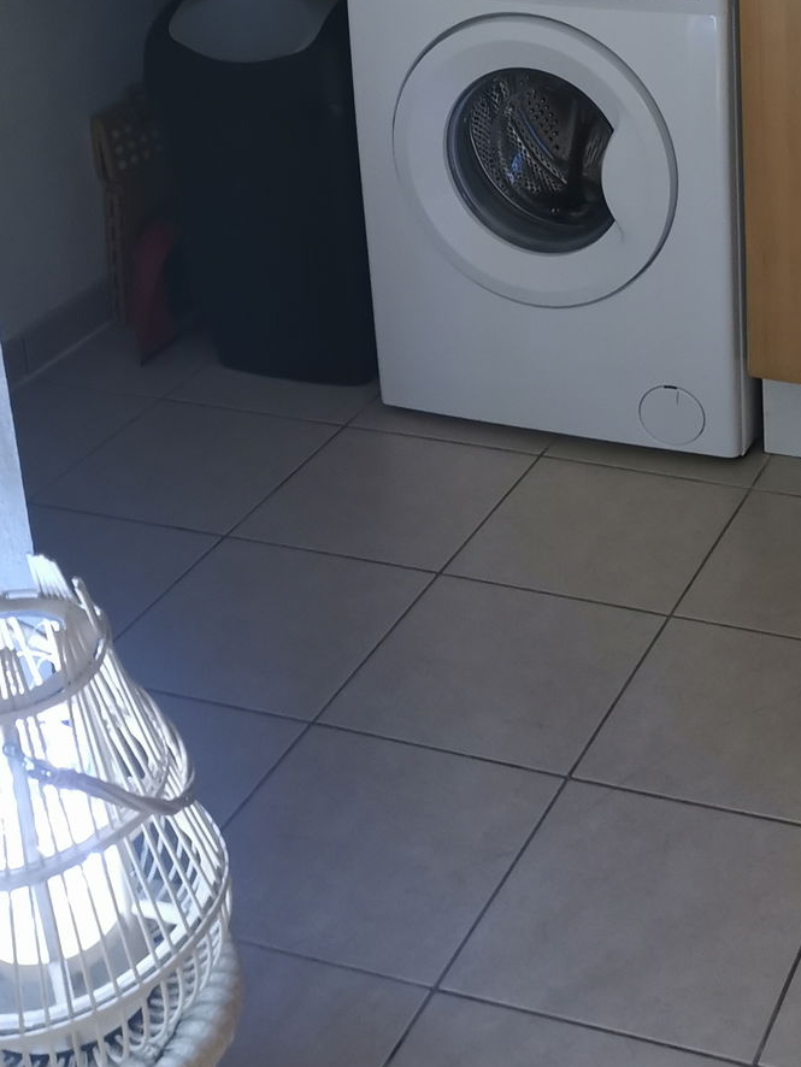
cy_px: 132
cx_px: 723
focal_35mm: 65
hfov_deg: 22.1
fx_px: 2004
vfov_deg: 28.8
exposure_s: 1/33.3
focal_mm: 5.58
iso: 400
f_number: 1.8
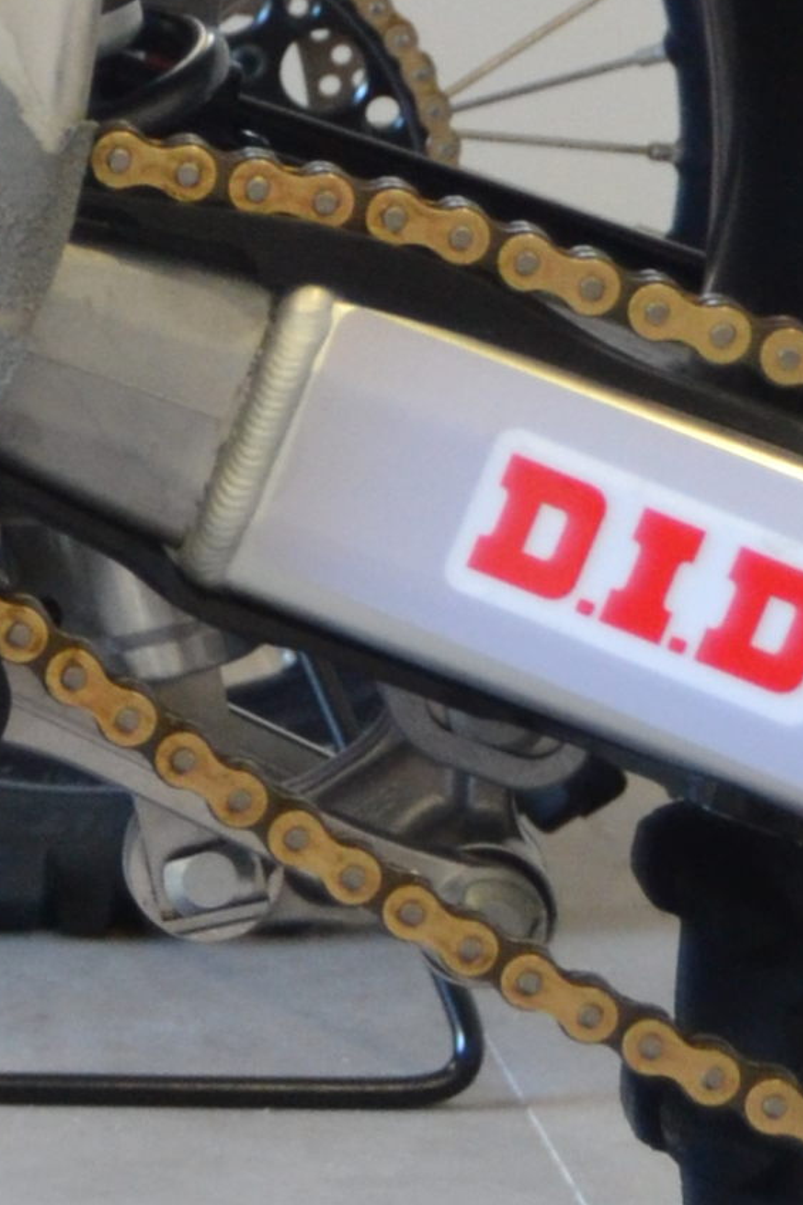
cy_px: 217
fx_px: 8458
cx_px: -817
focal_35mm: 253
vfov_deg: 8.1
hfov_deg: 5.3
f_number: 4.2
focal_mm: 31
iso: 800
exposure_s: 1/60
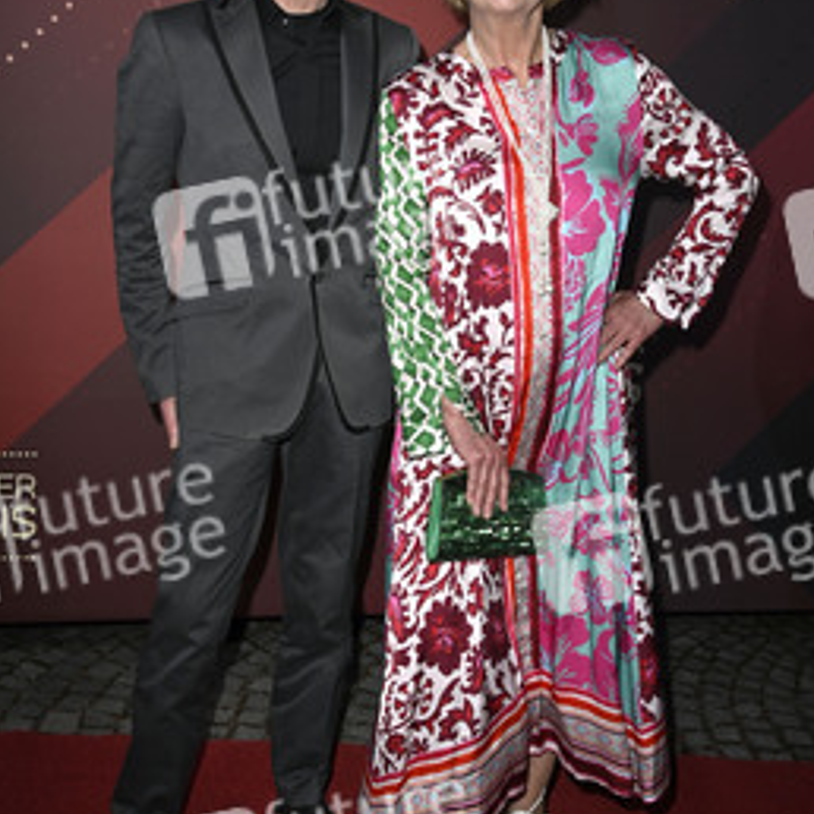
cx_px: 407
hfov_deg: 36.8
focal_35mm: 46
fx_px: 1224
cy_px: 382
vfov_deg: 36.8
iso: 800
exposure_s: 1/160
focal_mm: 35
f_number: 5.6
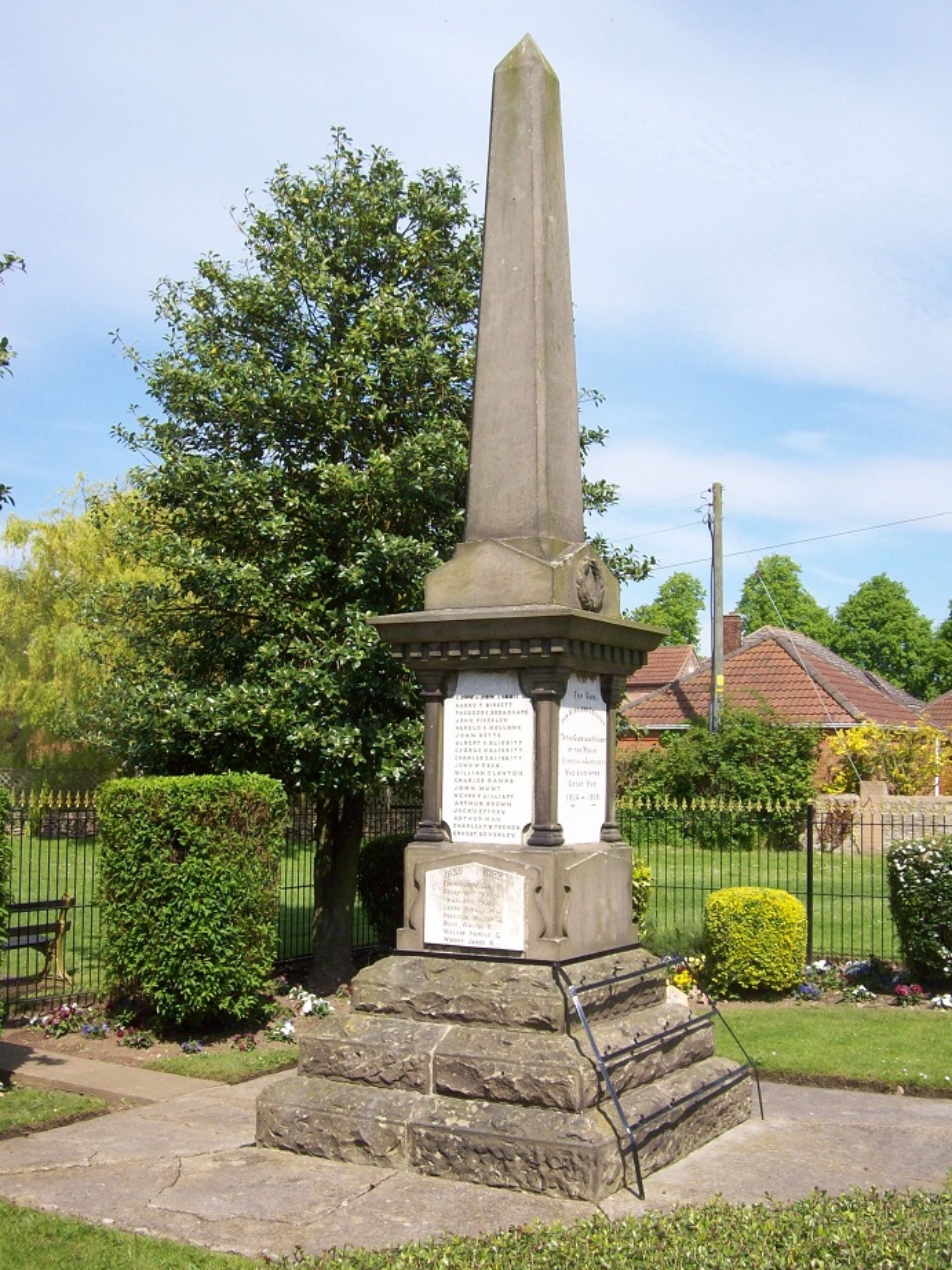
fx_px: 1467
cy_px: 603
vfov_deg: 46.8
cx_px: 484
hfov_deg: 35.9
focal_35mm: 40
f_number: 4.8
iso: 80
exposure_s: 1/414
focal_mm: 6
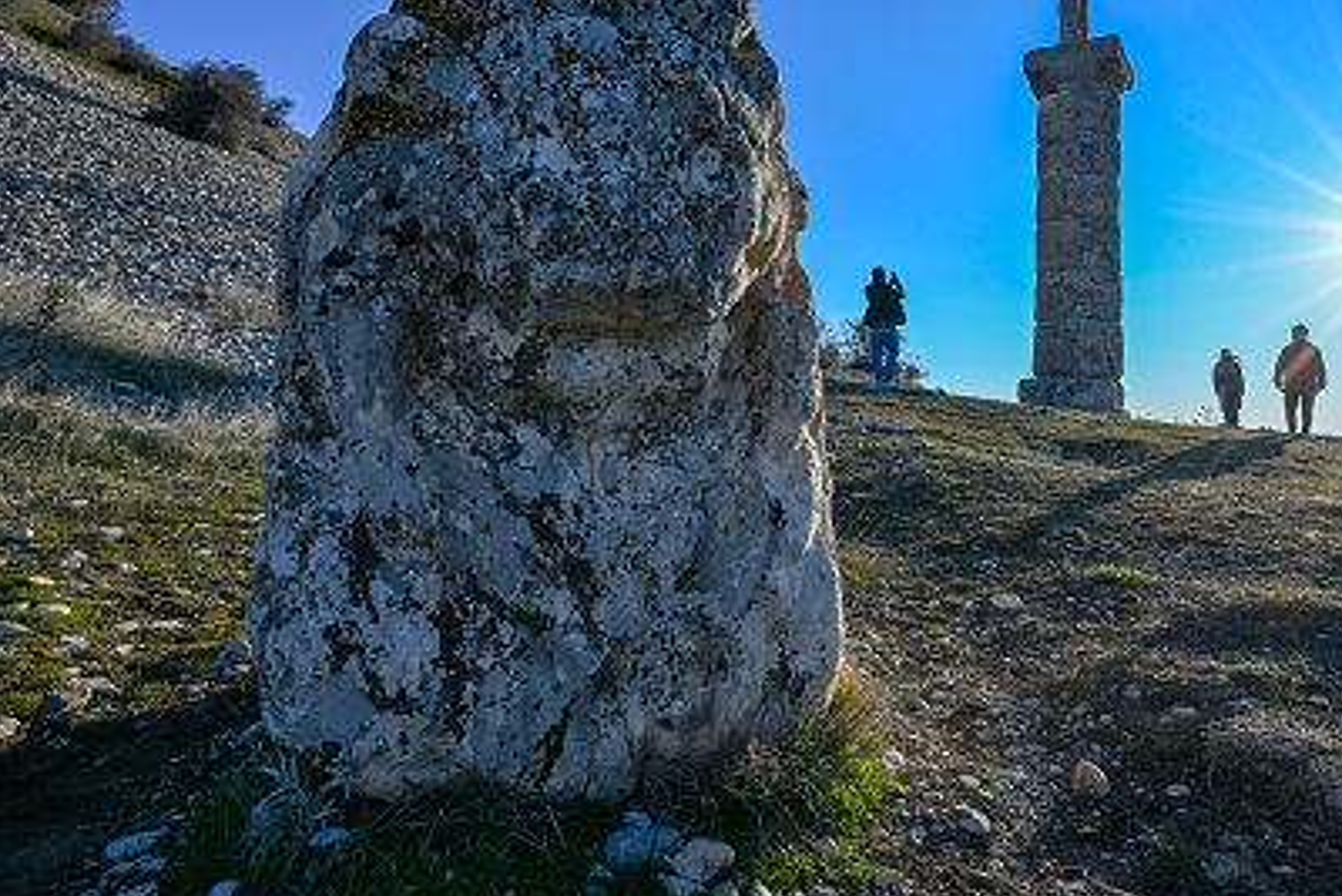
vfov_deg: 58.9
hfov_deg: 80.5
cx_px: 788
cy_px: 346
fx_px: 783
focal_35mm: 21
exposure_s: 1/125
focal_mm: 14
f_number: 22
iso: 200
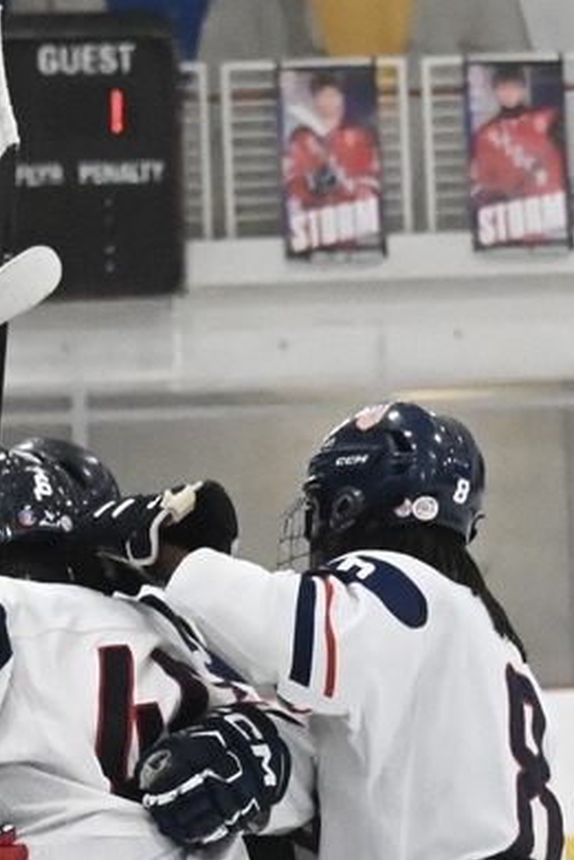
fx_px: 5257
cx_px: 78
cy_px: 827
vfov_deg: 9.3
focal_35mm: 220
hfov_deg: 6.2
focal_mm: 84
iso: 20000
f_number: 6
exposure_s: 1/1600
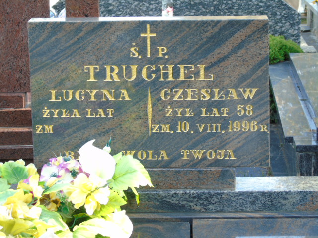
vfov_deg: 13.7
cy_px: 119
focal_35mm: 108
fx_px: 992
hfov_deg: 18.2
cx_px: 159
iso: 80
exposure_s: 1/40
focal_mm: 19
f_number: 4.4
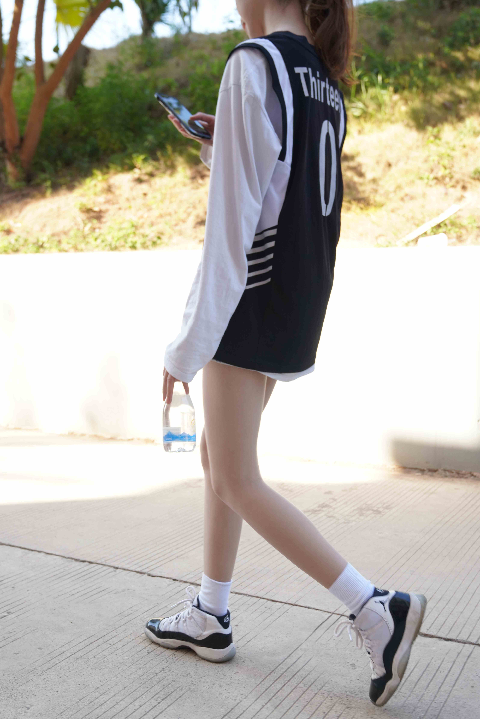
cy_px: 415
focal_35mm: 39
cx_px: 234
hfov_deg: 34.2
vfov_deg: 49.4
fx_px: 780
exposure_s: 1/320
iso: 640
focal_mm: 33
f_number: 5
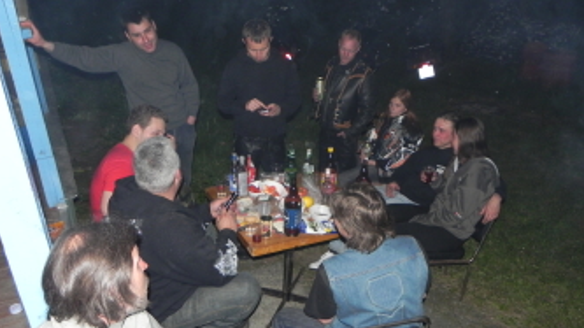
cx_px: 317
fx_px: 526
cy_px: 200
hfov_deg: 58.0
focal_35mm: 34
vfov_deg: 34.5
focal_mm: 4.6
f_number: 2.8
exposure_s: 1/30
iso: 200
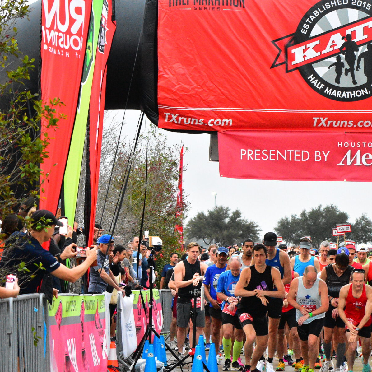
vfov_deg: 9.1
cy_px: 261
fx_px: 2322
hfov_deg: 9.1
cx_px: 366
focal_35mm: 191
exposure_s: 1/160
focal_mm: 70
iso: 6400
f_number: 4.5
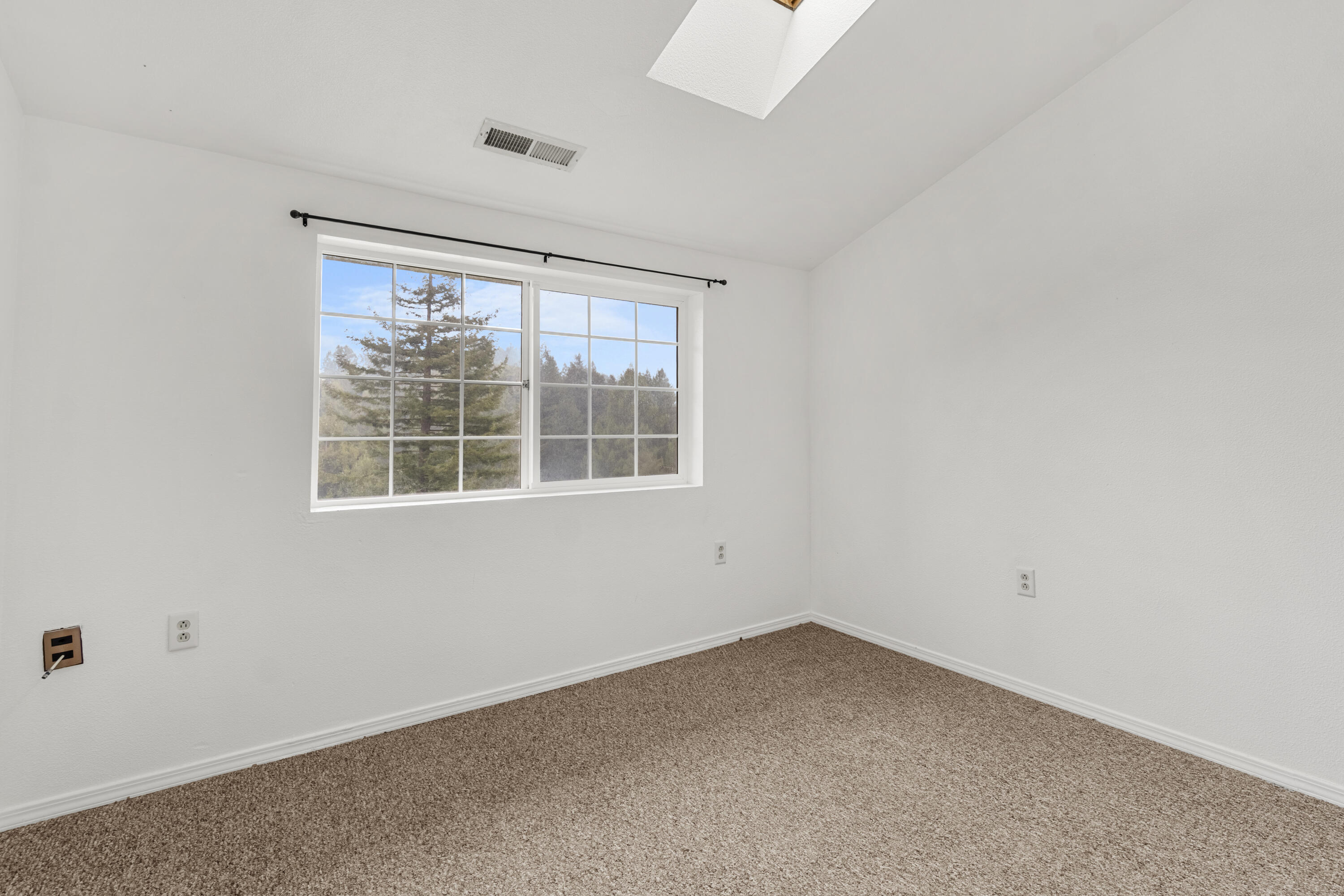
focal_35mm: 15
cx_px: 672
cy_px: 448
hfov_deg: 100.4
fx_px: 560
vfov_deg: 77.3
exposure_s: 1/500
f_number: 8
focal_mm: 10
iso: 100
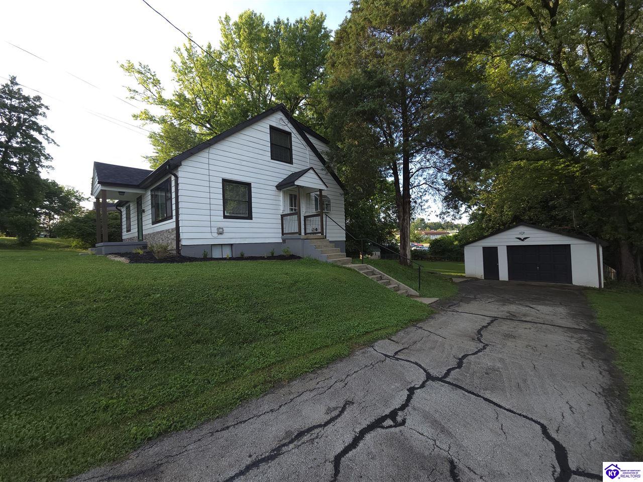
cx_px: 322
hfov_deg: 106.2
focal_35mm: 13
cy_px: 241
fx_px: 241
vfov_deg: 89.9
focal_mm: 2.2
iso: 50
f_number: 2.2
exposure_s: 1/264
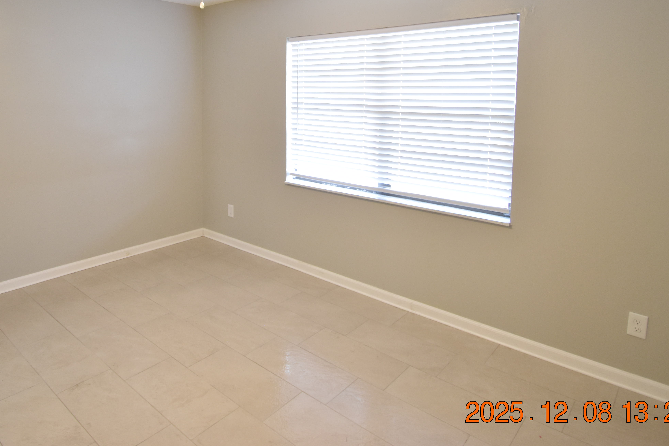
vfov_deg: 53.1
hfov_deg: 75.5
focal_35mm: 23
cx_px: 277
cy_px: 122
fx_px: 427
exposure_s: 1/60
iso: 800
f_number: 3.5
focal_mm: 10
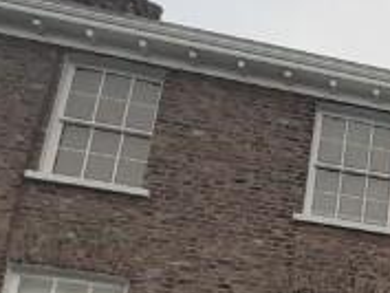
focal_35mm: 75
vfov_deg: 17.7
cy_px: 434
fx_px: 846
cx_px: 694
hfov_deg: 19.6
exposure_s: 1/407
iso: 40
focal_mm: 1.42
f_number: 2.2
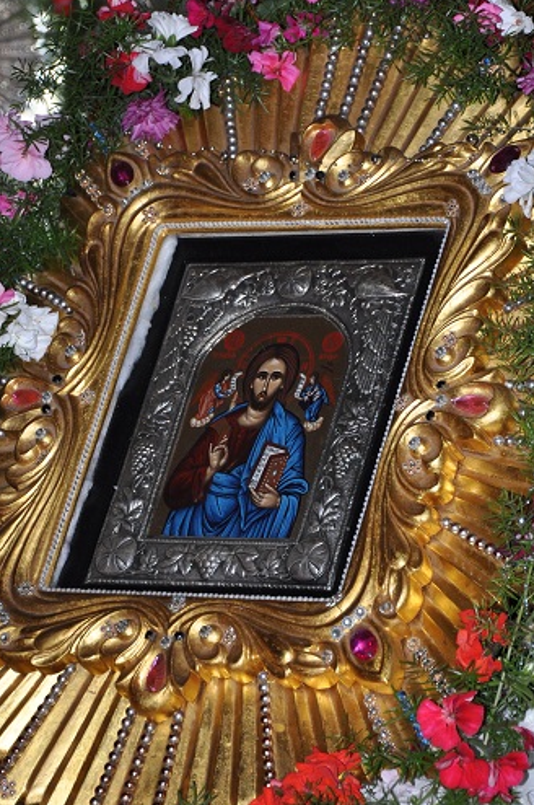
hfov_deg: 8.6
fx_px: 3570
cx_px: 313
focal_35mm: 160
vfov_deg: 12.9
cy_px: 368
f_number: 5.3
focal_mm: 70
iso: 500
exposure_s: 1/60
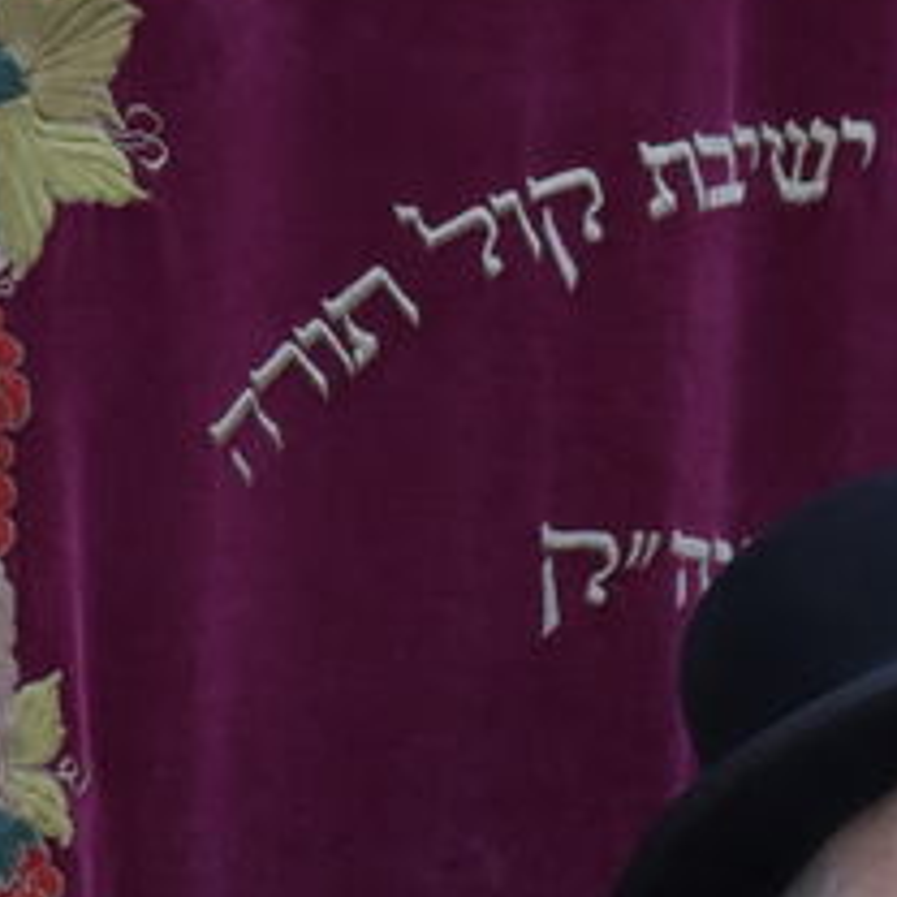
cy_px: 1501
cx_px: 1061
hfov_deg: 4.4
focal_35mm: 401
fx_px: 11756
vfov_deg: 4.3
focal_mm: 70
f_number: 5.6
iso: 3200
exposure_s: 1/160
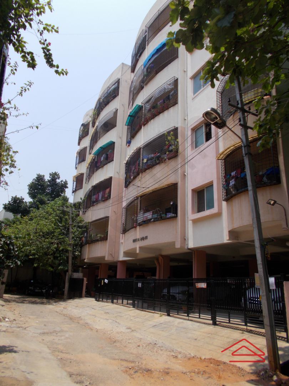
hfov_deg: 53.1
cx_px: 144
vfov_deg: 67.3
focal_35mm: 26
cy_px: 193
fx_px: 289
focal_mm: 4.6
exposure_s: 1/160
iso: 80
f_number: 8
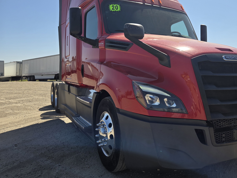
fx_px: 205
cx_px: 153
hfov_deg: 58.9
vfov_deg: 46.5
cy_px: 70
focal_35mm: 30
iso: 25
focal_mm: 5.4
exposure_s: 1/1723
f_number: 1.8
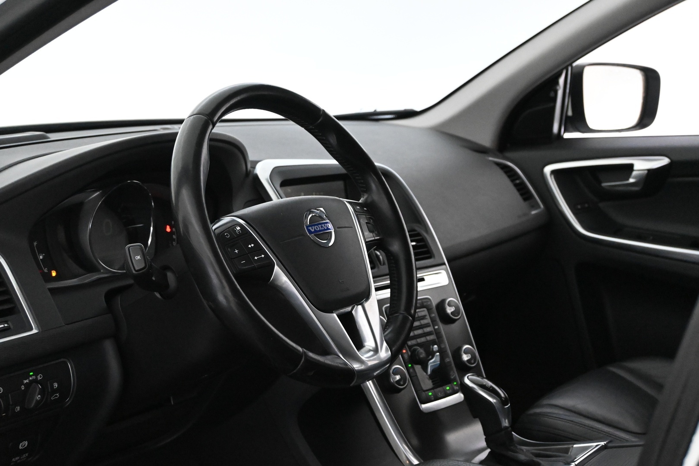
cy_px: 233
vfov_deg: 25.1
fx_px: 1048
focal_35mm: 54
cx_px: 350
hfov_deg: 36.9
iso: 8000
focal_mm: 36
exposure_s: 1/60
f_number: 5.3
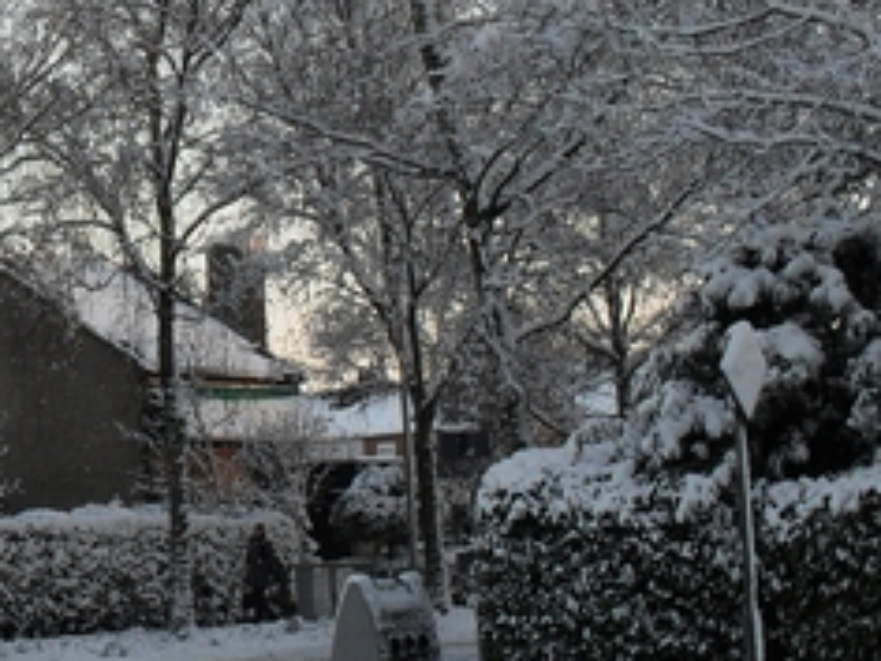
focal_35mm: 89
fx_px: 2265
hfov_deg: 21.3
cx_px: 22
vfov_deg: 16.6
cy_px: 228
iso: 100
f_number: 3.2
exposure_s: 1/250
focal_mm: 6.3
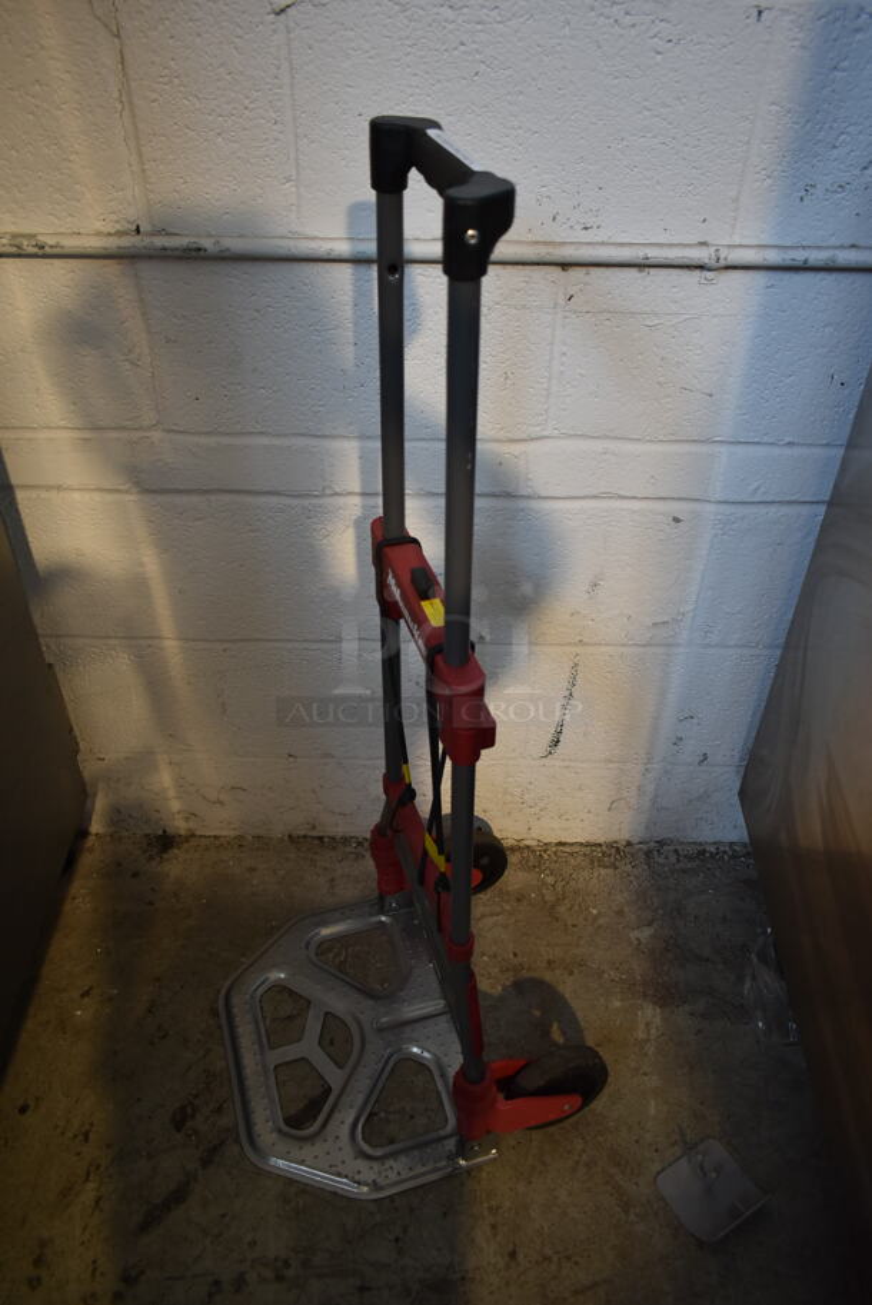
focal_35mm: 27
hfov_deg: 48.0
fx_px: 979
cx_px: 436
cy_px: 652
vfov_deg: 67.3
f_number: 3.5
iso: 560
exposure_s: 1/30
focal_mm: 18
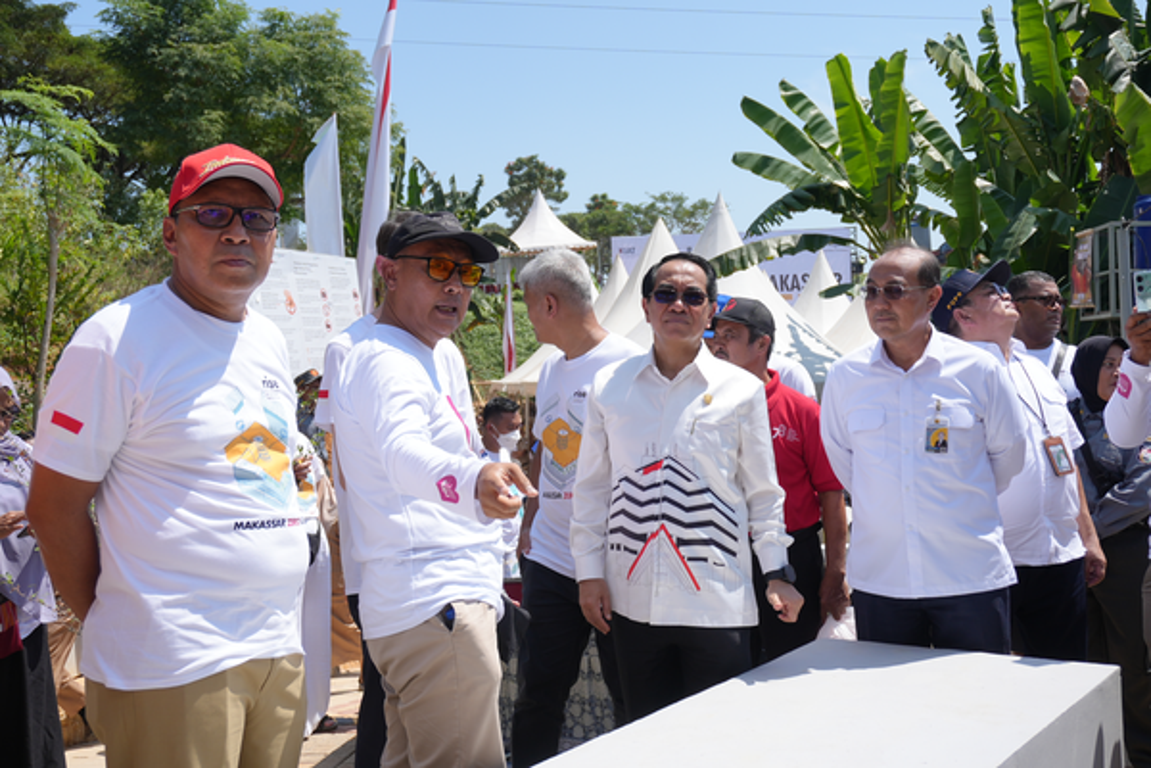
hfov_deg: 48.5
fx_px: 1279
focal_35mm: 40
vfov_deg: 33.4
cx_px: 576
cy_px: 384
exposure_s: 1/640
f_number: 5.6
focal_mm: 27
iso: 100
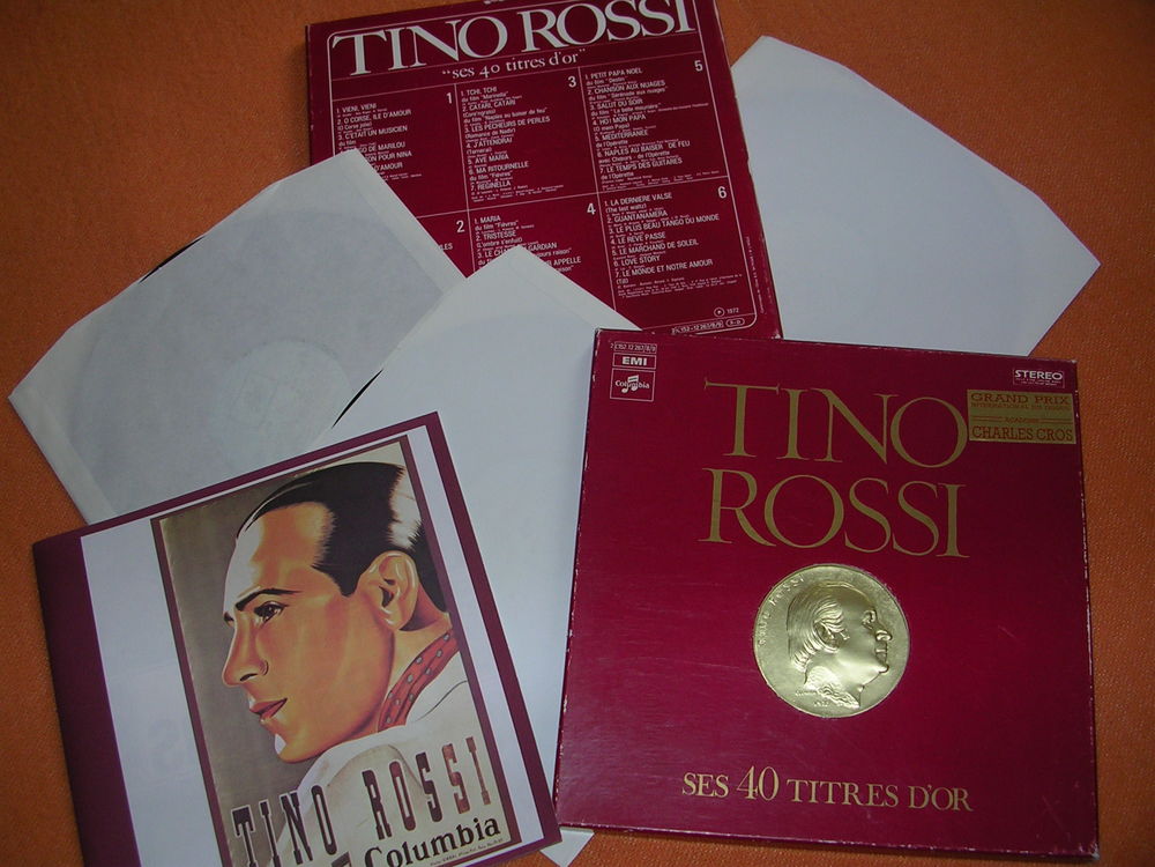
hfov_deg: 49.0
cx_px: 578
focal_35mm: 38
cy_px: 434
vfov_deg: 37.7
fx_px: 1268
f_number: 2.8
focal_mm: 5.8
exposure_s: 1/60.1
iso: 50
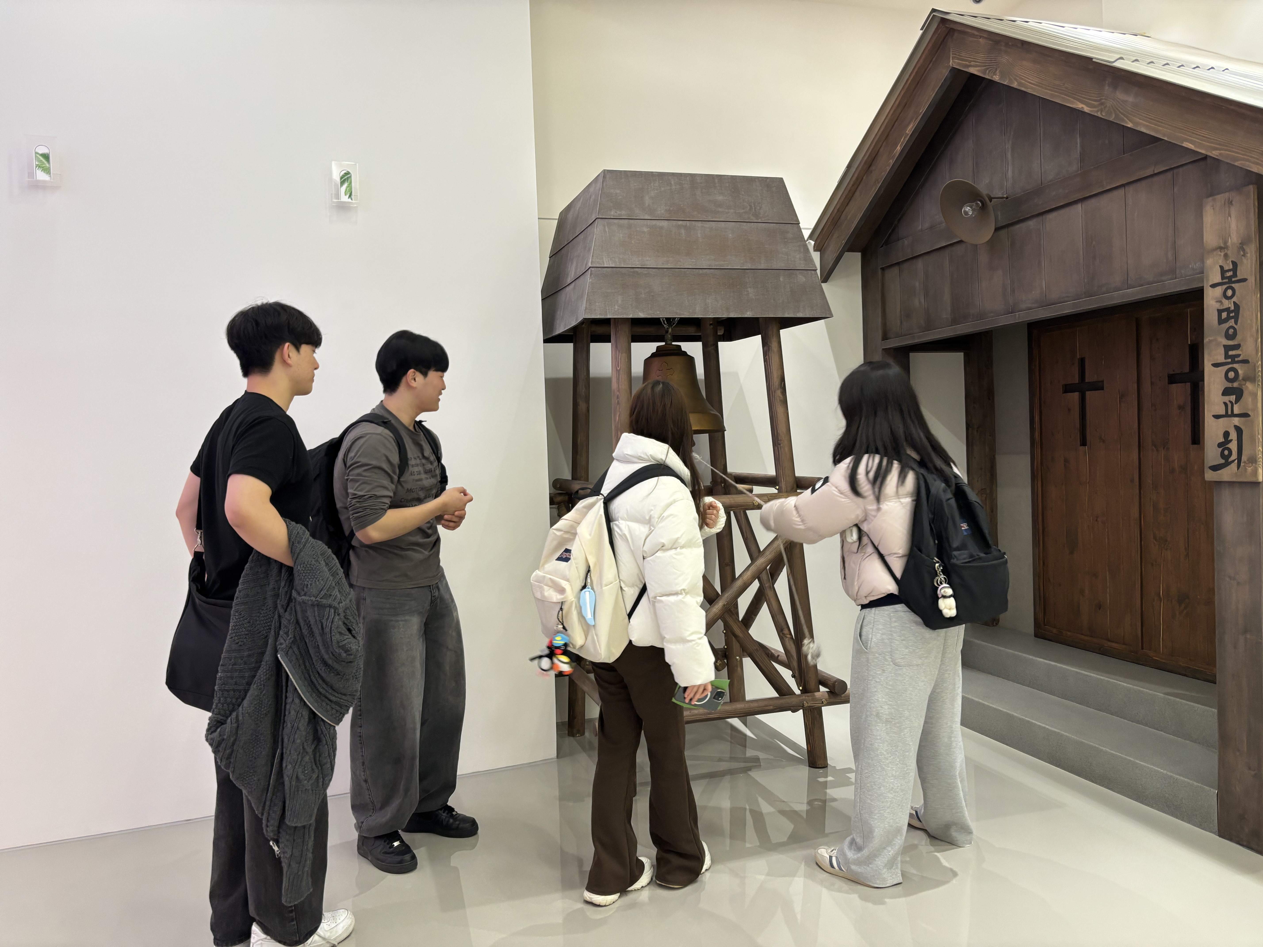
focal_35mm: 26
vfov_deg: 53.1
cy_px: 474
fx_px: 949
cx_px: 632
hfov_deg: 67.3
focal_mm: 5.96
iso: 125
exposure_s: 1/60
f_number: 1.6
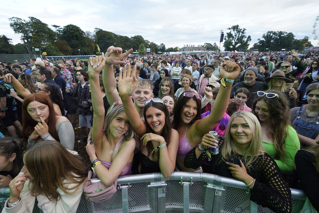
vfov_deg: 70.5
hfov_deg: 93.2
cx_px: 153
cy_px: 105
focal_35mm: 17
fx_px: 151
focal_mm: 16
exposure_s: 1/250
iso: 1250
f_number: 5.6
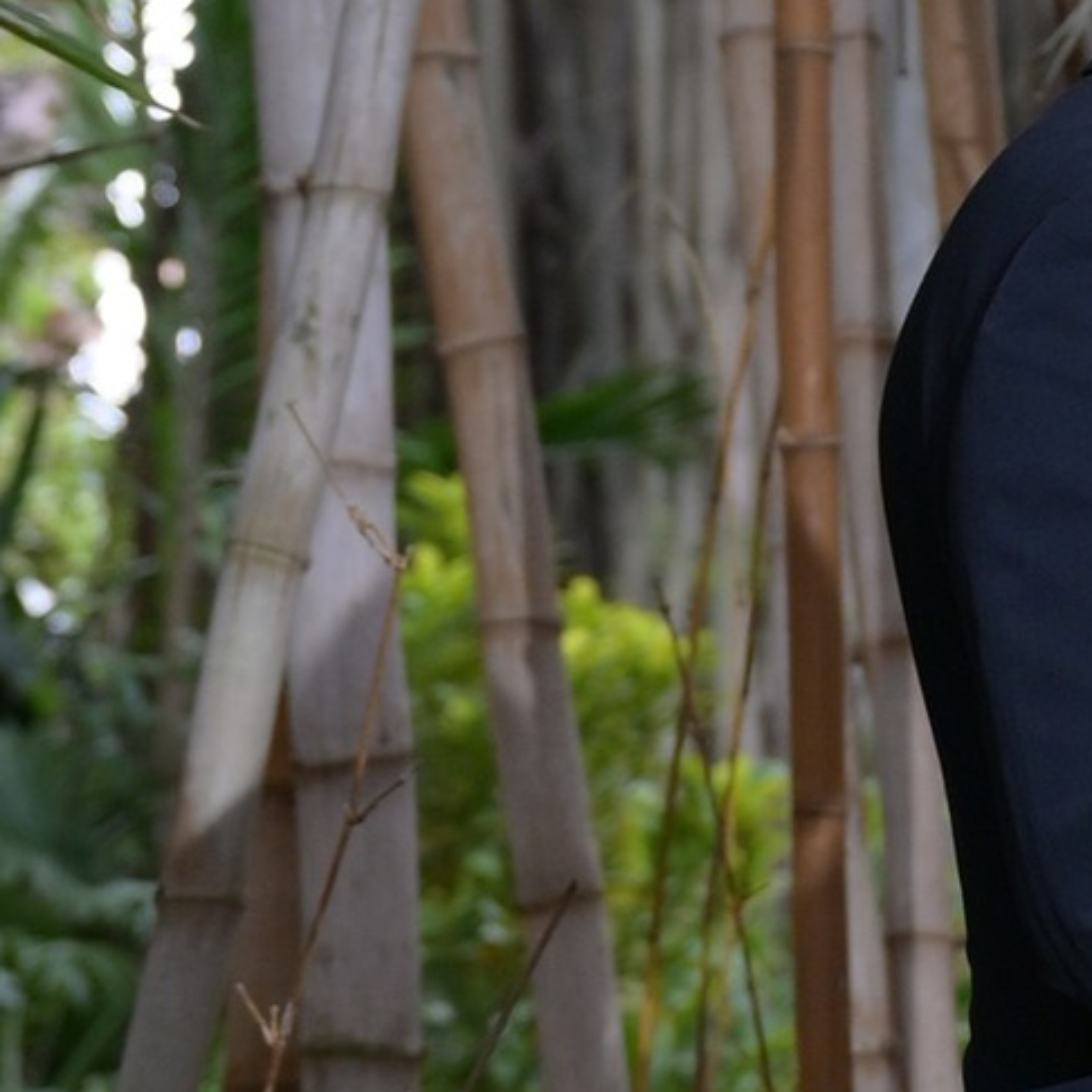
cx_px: 1833
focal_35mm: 275
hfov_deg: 6.3
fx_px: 9815
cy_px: -243
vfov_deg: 6.3
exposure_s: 1/160
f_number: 3.5
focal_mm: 41
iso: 250
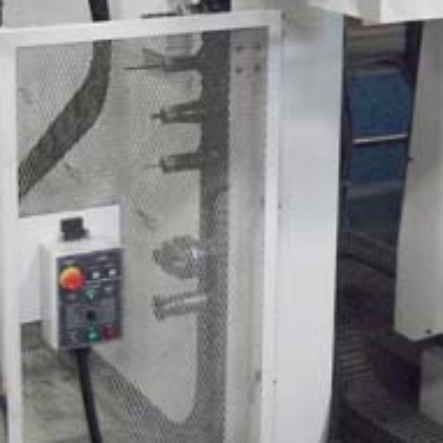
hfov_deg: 19.5
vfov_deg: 19.0
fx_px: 1289
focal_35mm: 89
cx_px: 169
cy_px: 0
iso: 640
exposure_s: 1/30
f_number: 2.9
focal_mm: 5.7
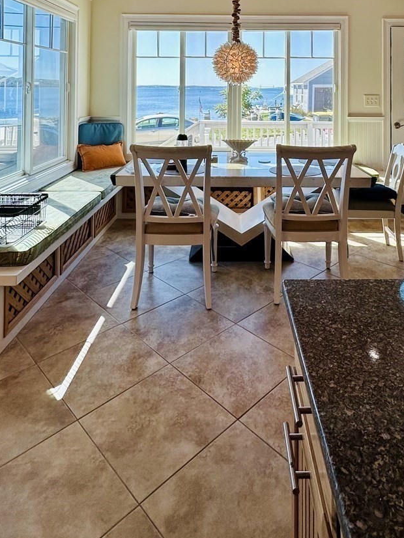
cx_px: 237
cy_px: 84
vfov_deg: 60.1
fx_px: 405
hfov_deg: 52.8
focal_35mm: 26
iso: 40
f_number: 2.2
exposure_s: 1/245
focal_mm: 2.22
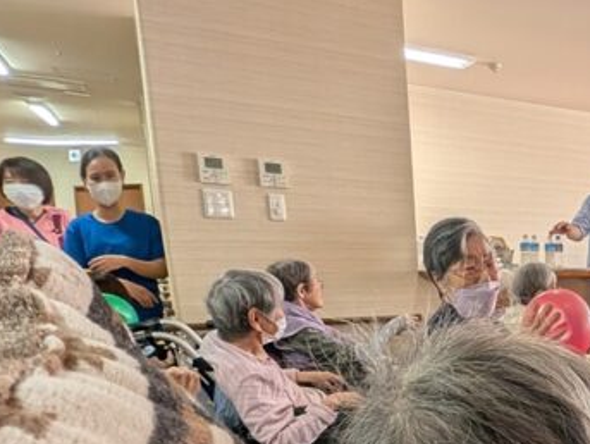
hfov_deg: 41.8
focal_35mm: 35
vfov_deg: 37.6
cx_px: 648
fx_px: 597
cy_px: 413
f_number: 1.95
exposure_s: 1/100
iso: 75
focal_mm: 2.23
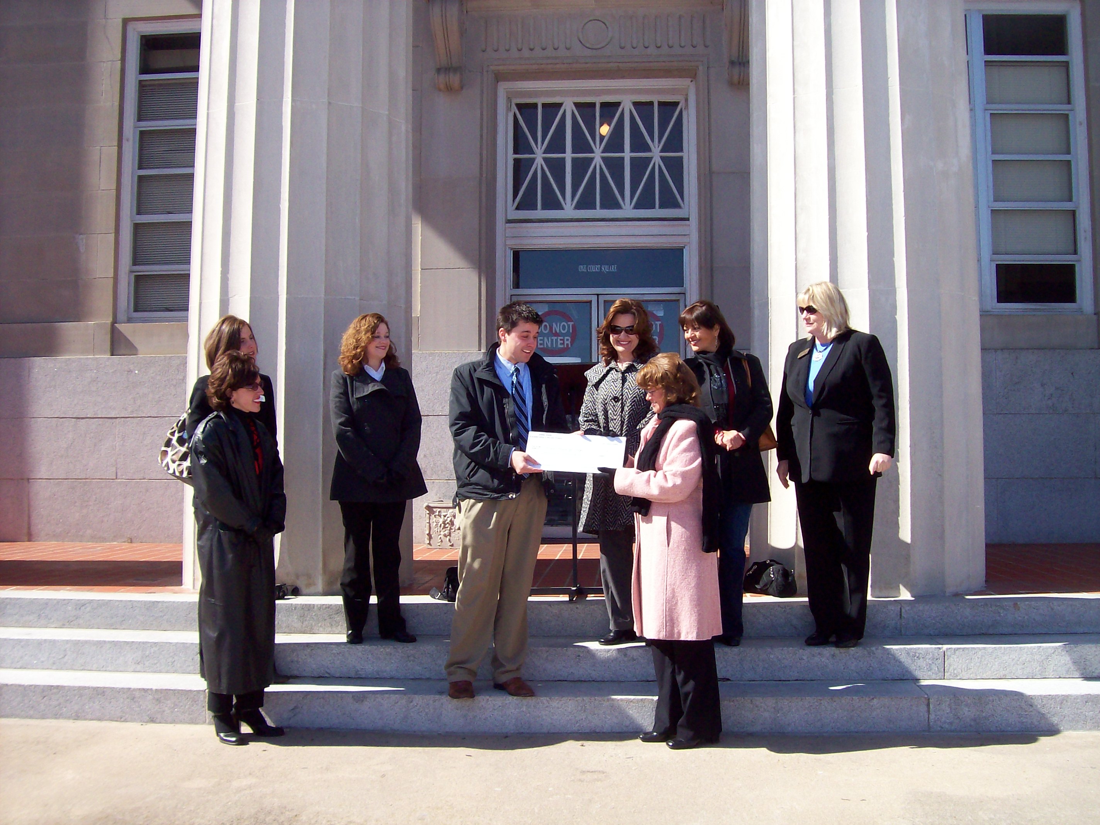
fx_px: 1144
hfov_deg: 51.4
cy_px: 412
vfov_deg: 39.6
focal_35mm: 36
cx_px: 550
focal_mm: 6
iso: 80
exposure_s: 1/440
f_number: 4.8
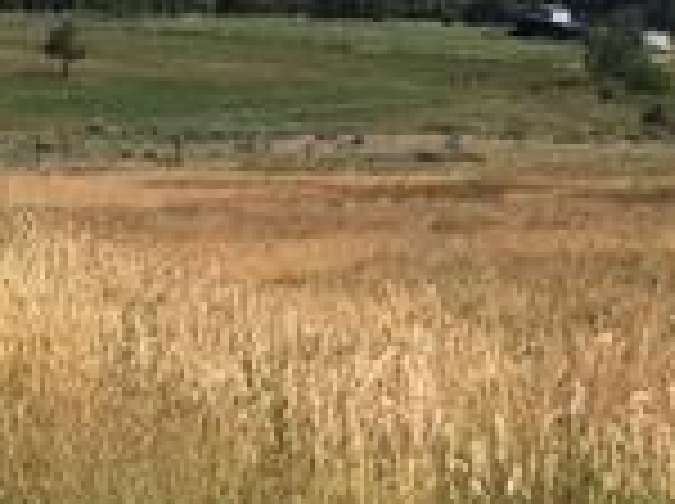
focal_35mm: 124
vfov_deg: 11.8
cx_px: 446
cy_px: -9
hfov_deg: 15.9
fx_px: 2414
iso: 25
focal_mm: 4.15
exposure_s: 1/2198
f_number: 2.2
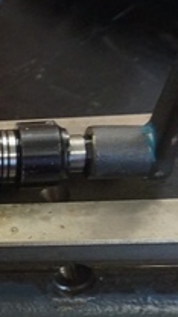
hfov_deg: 11.5
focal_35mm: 87
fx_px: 730
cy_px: 227
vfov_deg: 24.3
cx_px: -250
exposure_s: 1/125
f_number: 3.5
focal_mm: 16
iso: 3200
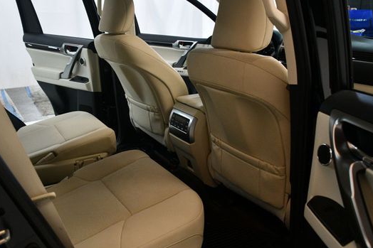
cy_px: 106
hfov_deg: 57.2
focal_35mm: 33
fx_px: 342
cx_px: 173
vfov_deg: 39.9
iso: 1250
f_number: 3.5
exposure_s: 1/125
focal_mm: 18
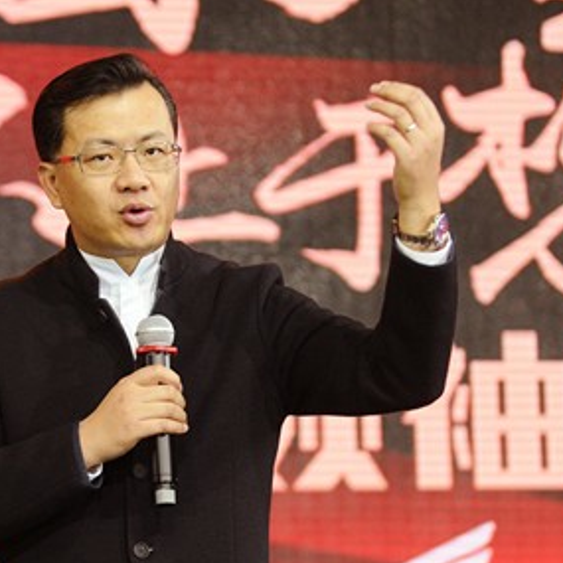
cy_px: 270
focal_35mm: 250
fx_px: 4600
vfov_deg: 7.0
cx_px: 182
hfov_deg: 7.0
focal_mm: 70
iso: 640
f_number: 2.8
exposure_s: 1/250
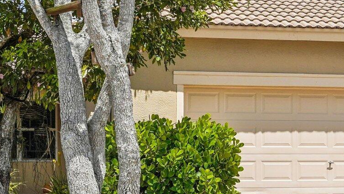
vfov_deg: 11.2
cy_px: 132
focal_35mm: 108
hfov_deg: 19.3
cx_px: 329
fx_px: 985
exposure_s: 1/1250
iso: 400
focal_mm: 38
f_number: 10
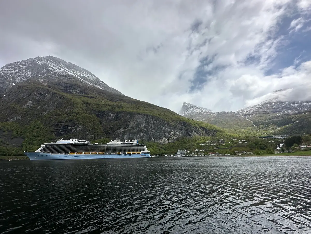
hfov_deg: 102.1
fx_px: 126
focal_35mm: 14
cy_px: 117
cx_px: 156
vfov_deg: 85.7
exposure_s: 1/4292
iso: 50
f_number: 2.2
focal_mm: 2.22
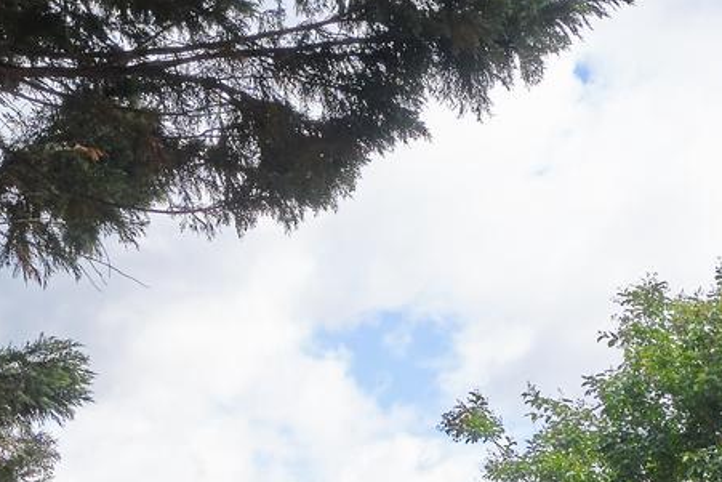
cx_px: 375
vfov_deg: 10.1
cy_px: 922
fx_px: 2548
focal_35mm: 127
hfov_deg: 16.1
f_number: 5
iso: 100
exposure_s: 1/240
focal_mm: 10.26
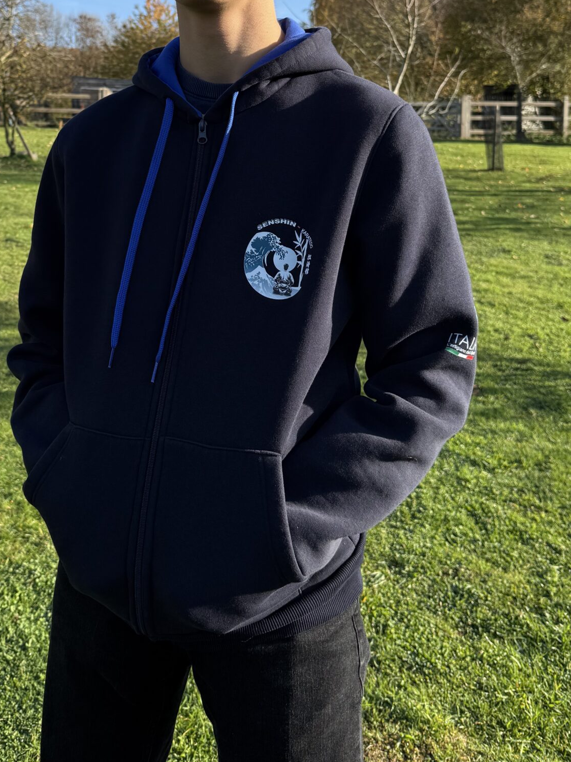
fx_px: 902
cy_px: 206
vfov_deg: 44.5
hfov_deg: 35.0
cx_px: 221
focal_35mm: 41
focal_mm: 6.76
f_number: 1.78
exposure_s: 1/2445
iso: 80
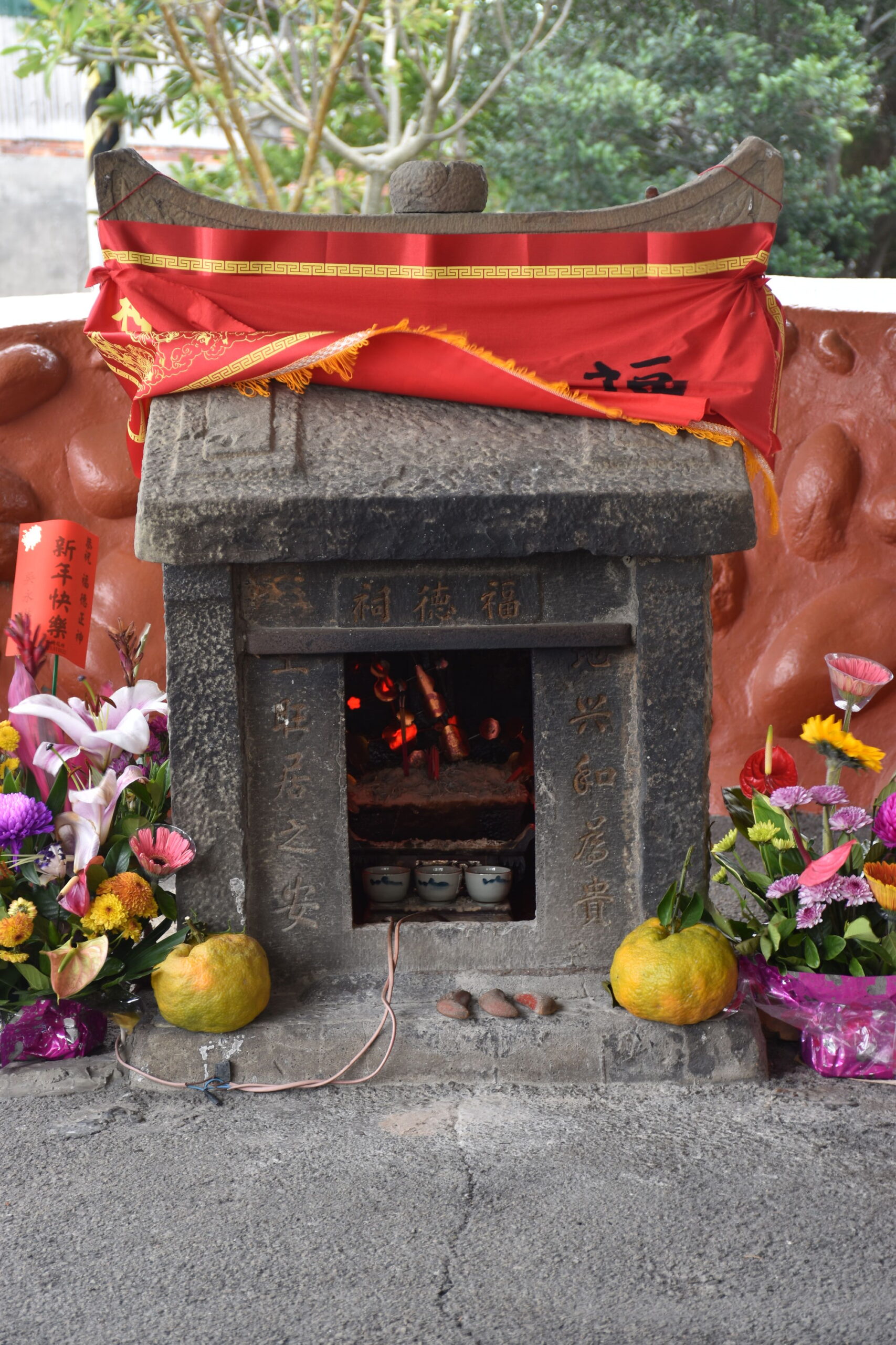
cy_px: 672
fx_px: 3135
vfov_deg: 24.2
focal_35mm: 84
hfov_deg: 16.3
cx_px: 448
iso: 100
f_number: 4.8
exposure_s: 1/10
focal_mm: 56
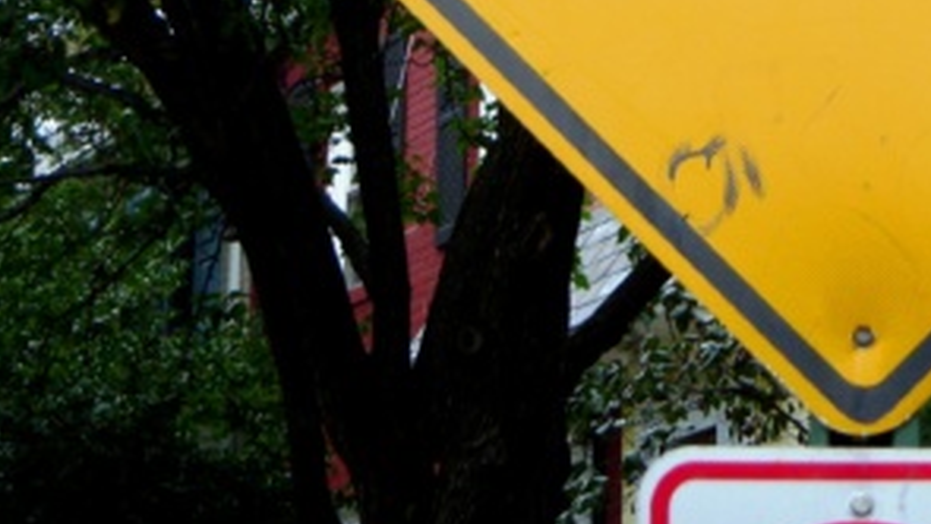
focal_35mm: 156
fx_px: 3851
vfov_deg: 7.7
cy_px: -218
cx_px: 849
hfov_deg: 13.7
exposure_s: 1/80
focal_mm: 11
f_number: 3.7
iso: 100
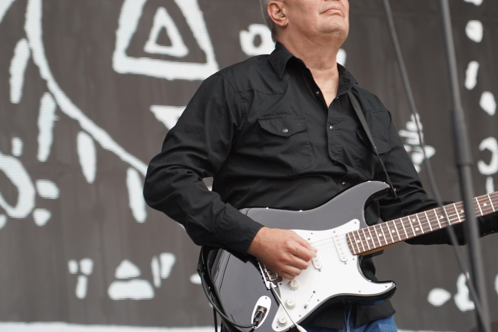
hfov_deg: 11.2
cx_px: 327
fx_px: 2545
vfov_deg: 7.5
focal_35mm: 184
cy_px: 164
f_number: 4
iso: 125
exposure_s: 1/160
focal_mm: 105
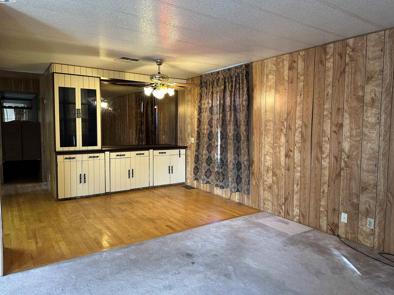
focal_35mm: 24
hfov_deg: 71.6
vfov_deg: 56.8
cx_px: 197
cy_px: 148
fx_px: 273
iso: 250
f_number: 1.78
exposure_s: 1/60
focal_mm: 6.86
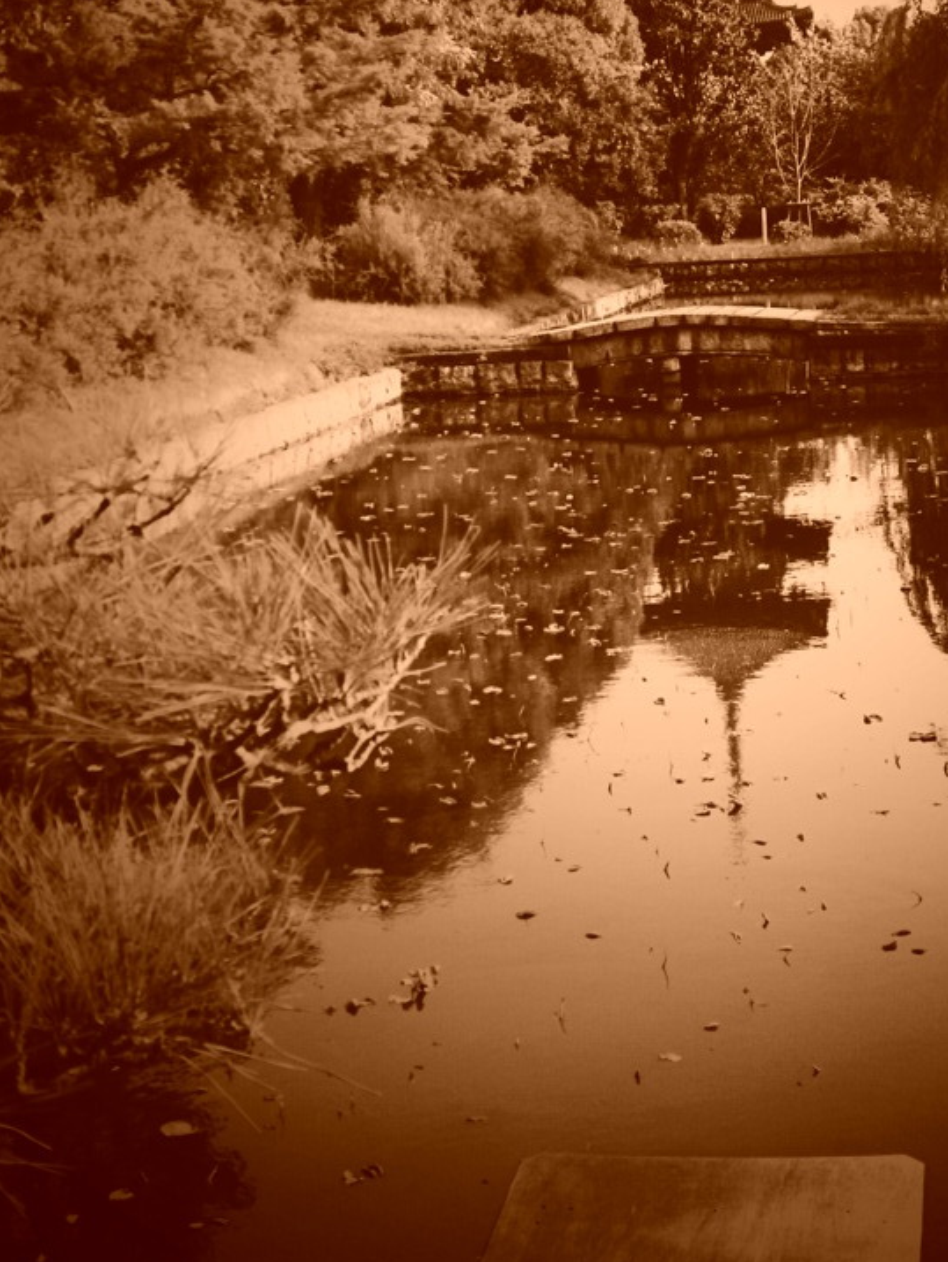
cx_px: 658
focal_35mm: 67
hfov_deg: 21.8
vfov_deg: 28.7
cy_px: 385
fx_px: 2445
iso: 160
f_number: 4.6
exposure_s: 1/320
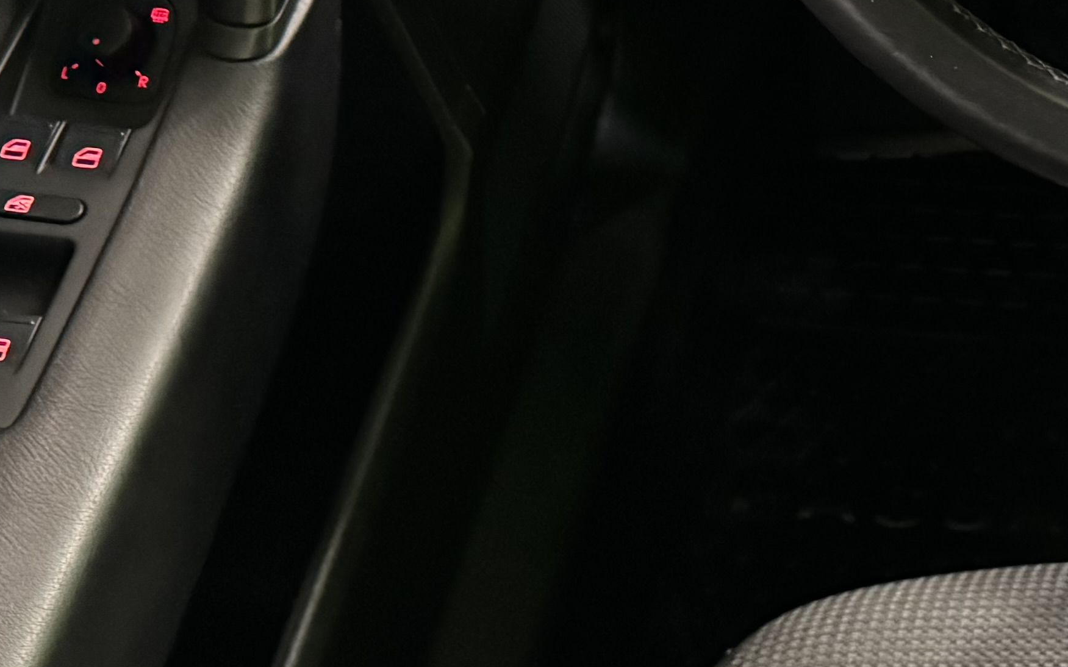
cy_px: 60
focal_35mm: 83
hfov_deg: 22.6
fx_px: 2416
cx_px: 1334
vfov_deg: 15.5
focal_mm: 6.76
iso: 800
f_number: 1.78
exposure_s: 1/33
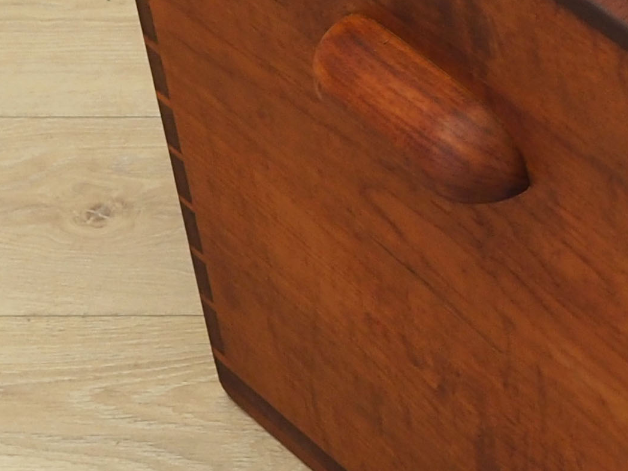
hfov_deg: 11.3
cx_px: 1032
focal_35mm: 165
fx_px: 2993
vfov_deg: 8.9
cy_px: -63
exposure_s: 1/25
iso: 320
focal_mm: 17
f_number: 3.2
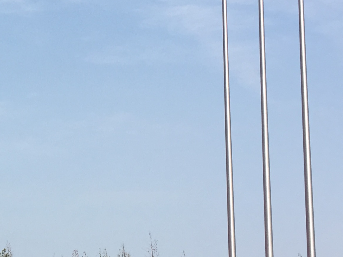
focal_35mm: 101
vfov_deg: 14.6
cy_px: 142
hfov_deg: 18.2
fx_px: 1001
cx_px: -96
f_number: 2.2
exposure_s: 1/1748
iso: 25
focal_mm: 4.15
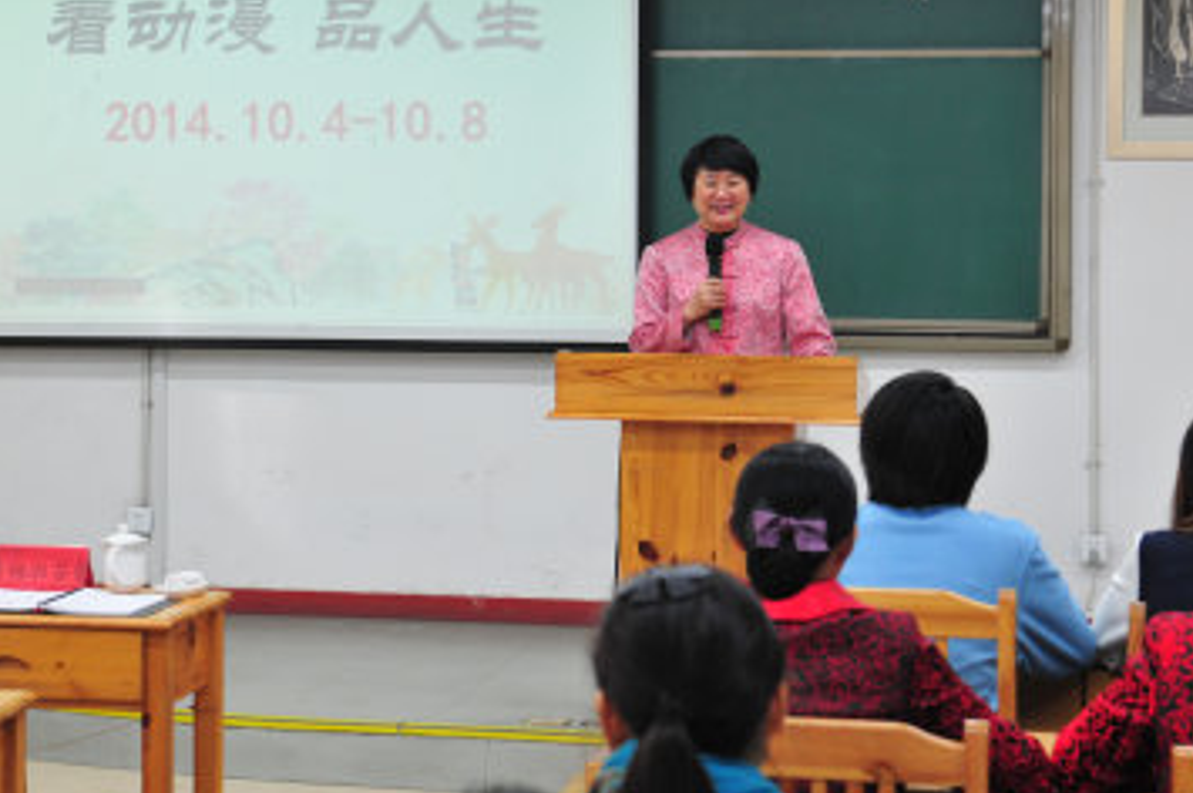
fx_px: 3013
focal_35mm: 91
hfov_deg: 22.4
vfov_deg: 15.0
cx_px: 467
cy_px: 264
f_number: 4
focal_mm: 44
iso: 400
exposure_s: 1/40
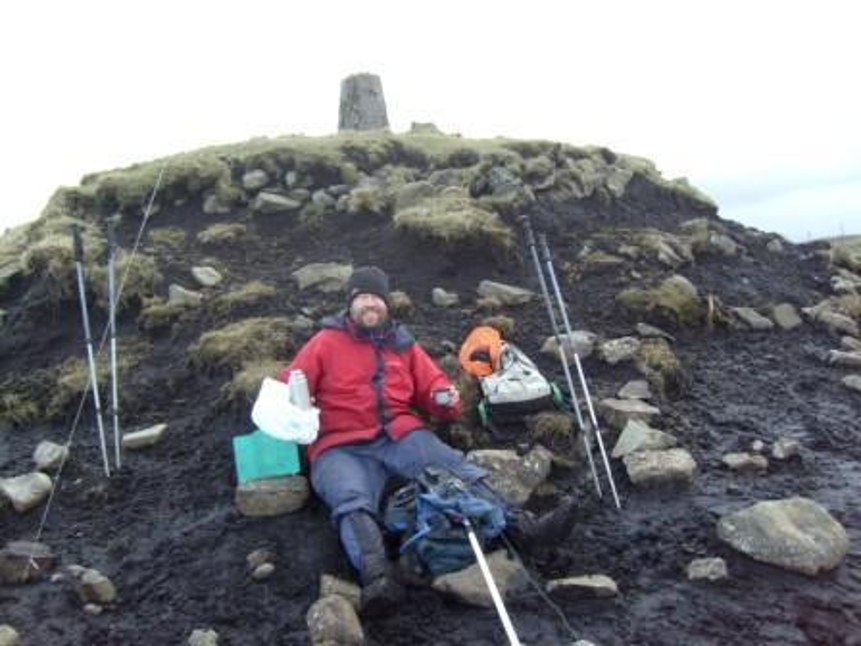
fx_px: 871
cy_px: 323
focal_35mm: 35
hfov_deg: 52.6
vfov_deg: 40.7
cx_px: 430
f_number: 2.8
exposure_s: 1/90
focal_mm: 5.8
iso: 80
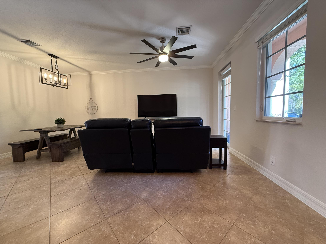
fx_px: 132
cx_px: 163
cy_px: 122
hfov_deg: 102.1
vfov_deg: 85.7
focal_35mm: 14
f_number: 2.2
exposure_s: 1/60
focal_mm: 2.22
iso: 250
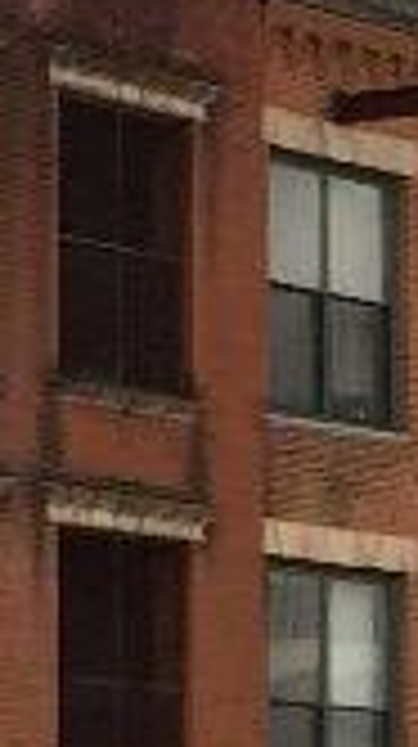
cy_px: 999
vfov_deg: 7.8
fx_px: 5416
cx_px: 1115
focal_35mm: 274
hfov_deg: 4.3
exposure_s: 1/3597
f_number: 2.2
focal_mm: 4.15
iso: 40
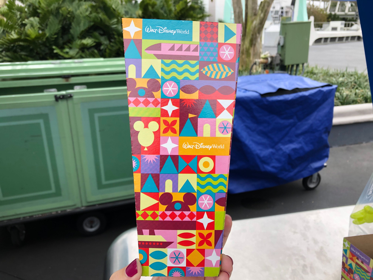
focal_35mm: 28
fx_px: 302
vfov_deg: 49.7
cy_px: 140
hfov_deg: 63.4
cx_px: 186
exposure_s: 1/178
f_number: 1.8
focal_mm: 3.99
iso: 20
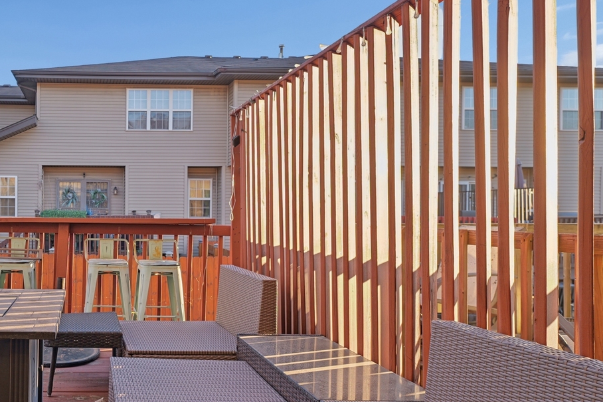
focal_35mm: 25
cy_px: 241
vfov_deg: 50.9
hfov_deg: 63.2
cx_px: 93
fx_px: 419
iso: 100
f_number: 4
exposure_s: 1/80
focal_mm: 14
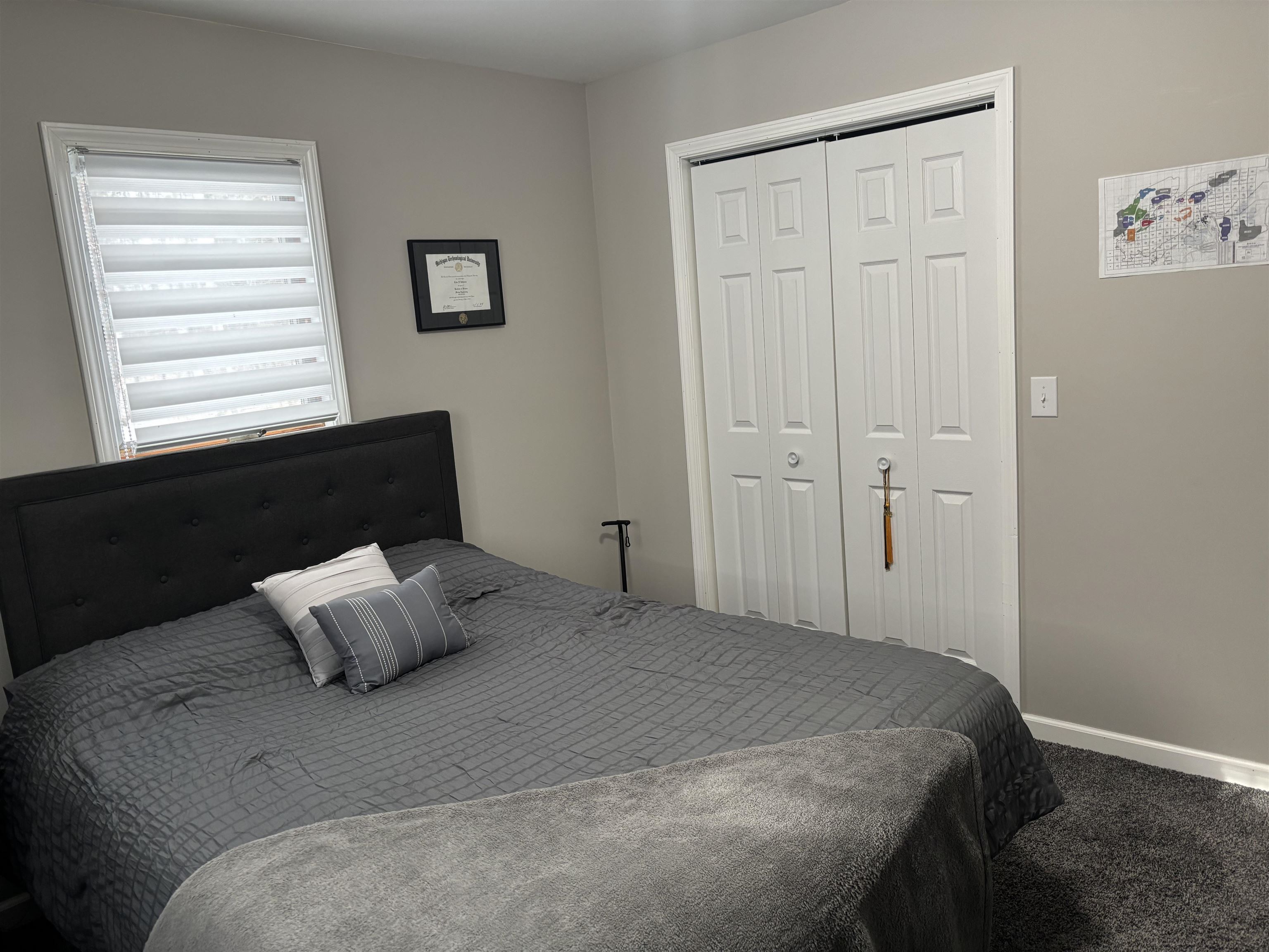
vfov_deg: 53.1
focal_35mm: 26
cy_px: 476
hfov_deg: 67.3
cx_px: 634
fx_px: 953
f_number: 1.6
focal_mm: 5.96
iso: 160
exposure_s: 1/60
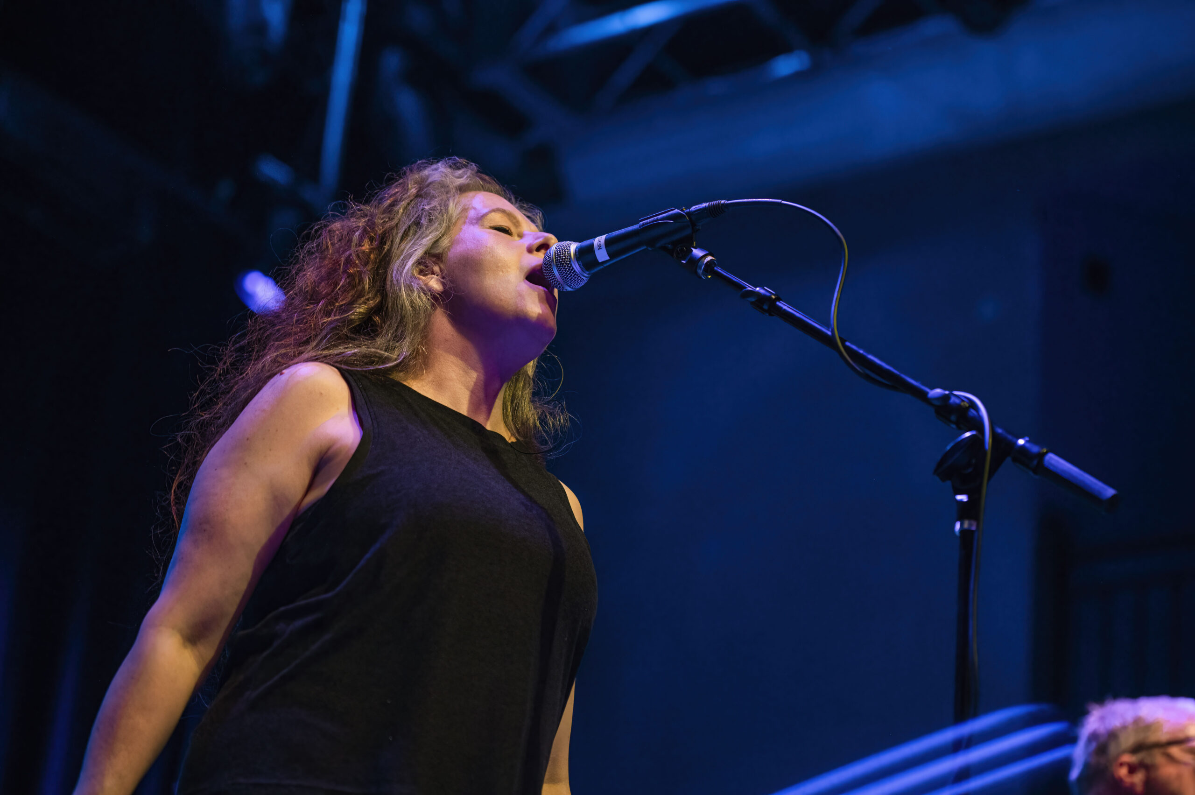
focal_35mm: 92
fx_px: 3052
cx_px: 598
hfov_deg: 22.2
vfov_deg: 14.8
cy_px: 398
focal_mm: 92
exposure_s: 1/320
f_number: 2.8
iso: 3200
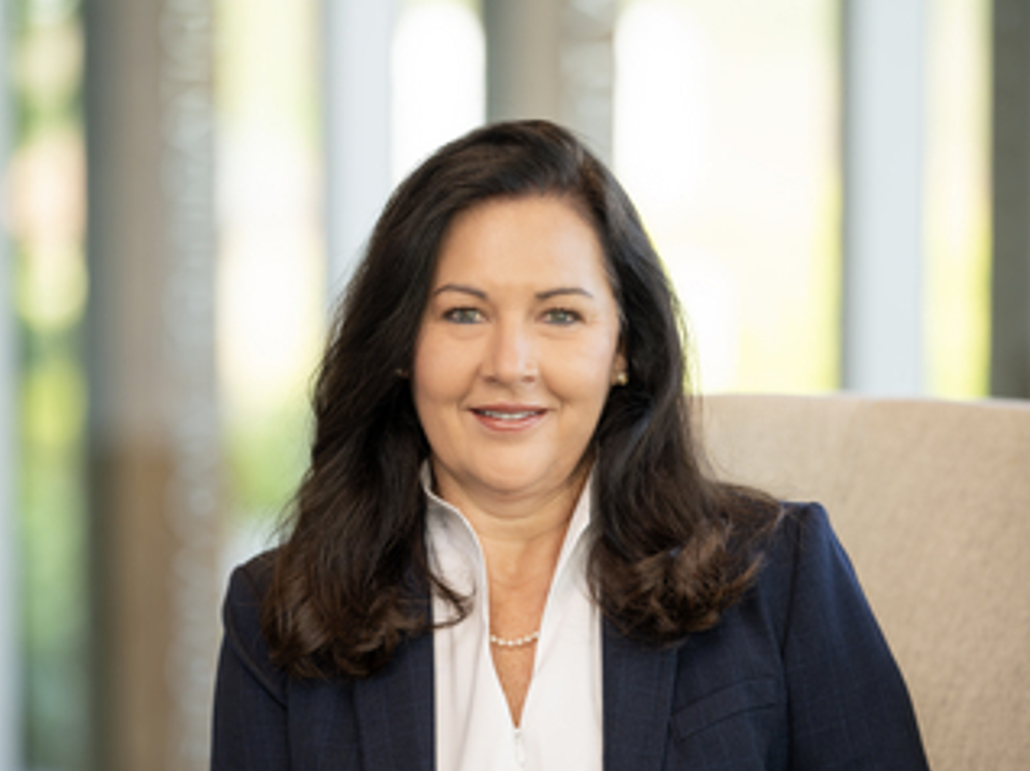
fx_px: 5828
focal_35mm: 196
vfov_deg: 7.6
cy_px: 525
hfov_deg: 10.1
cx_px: 515
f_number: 1.8
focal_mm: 135
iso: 400
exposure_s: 1/640
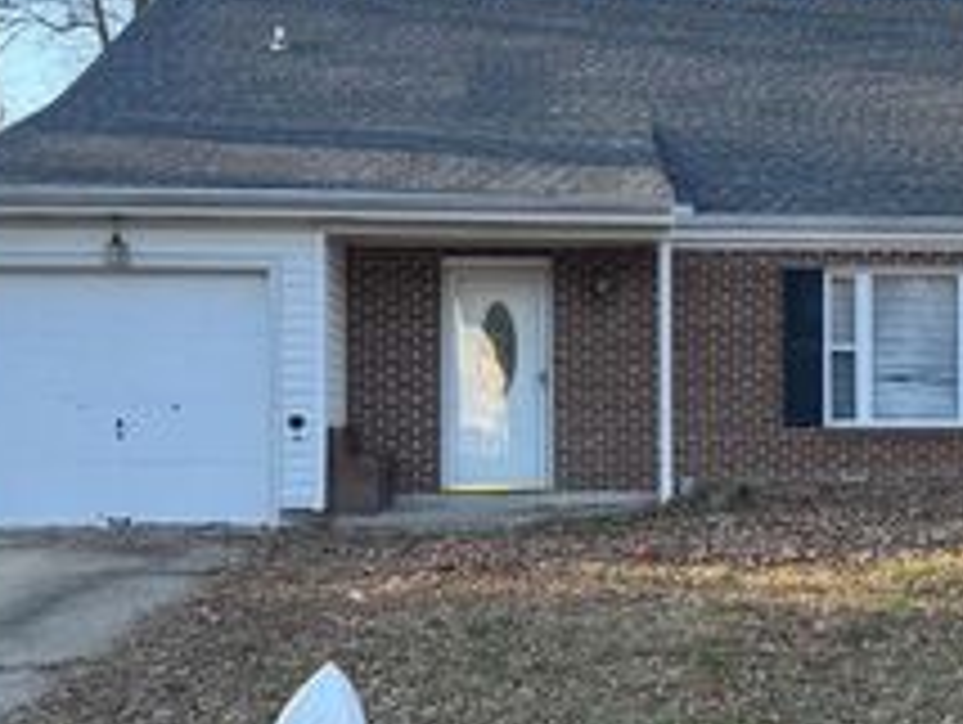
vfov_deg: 26.1
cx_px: 698
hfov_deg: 33.8
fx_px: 1560
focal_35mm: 56
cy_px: 384
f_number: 1.78
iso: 80
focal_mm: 6.76
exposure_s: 1/730
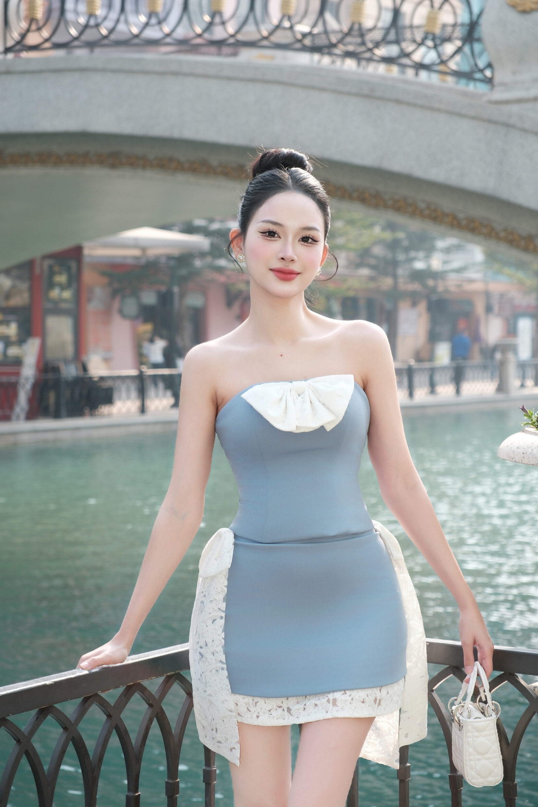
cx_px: 272
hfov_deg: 17.7
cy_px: 404
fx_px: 1726
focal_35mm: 77
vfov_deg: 26.3
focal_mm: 50
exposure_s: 1/400
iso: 160
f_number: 4
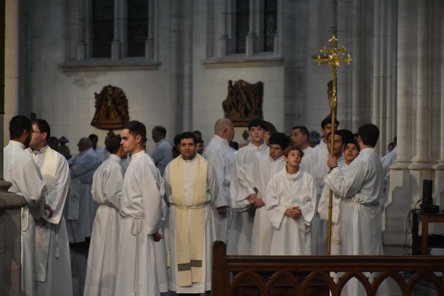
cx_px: 222
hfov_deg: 11.8
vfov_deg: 7.9
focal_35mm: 174
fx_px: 2146
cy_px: 148
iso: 1600
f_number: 5.6
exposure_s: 1/30
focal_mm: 116
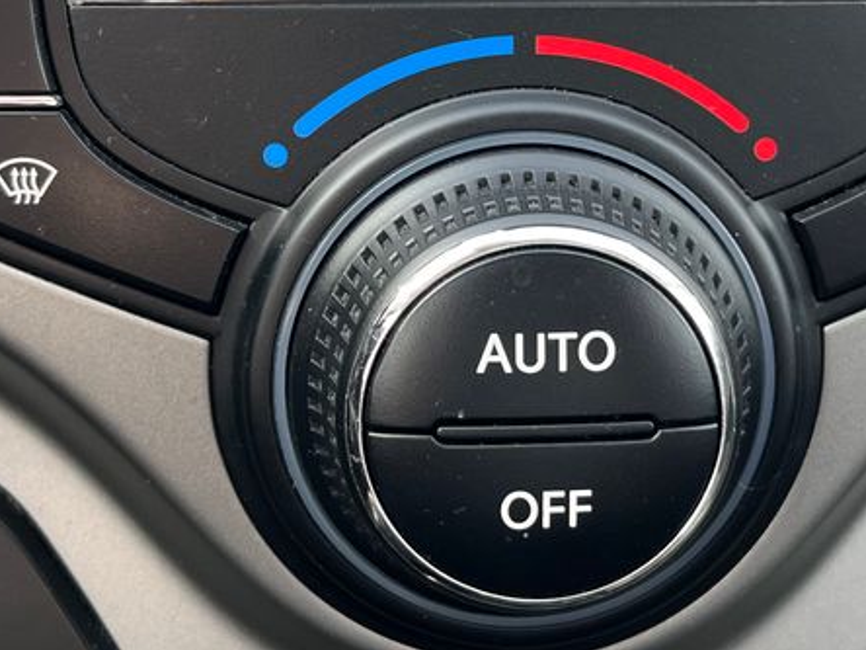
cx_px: 493
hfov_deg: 32.1
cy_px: 121
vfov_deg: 24.0
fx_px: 1501
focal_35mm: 60
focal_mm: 5.1
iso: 40
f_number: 1.6
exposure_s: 1/121
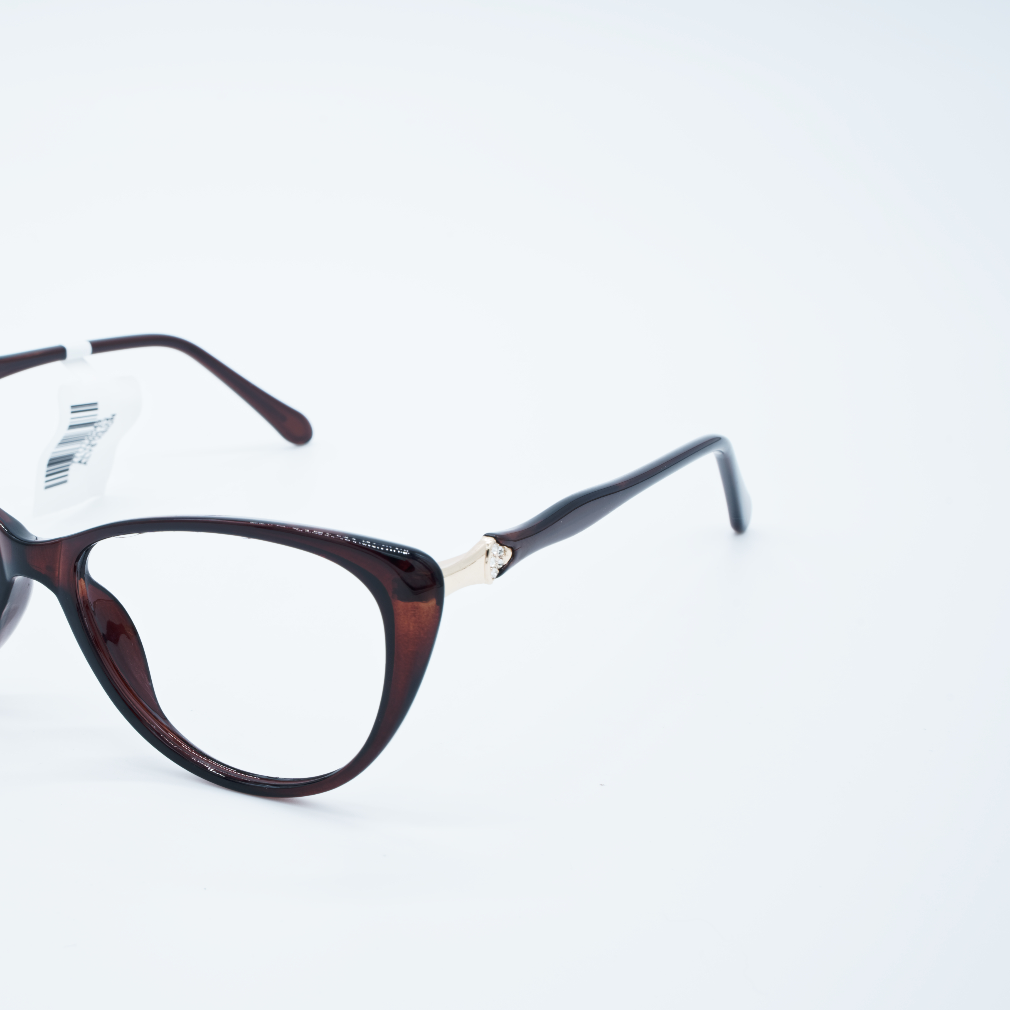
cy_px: 555
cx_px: 268
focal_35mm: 59
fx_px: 1948
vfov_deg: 29.1
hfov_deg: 28.7
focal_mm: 42
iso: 100
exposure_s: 1/20
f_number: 16
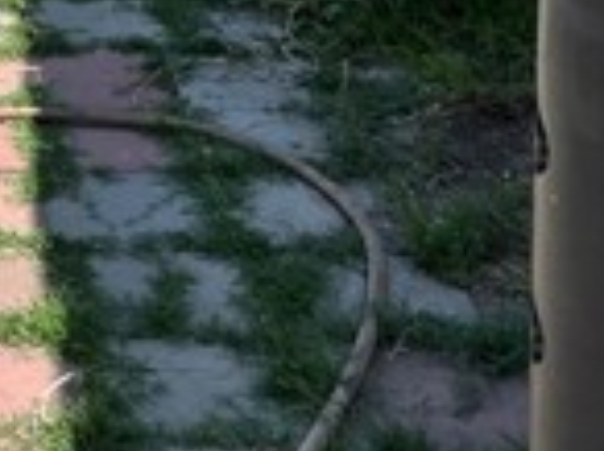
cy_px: -501
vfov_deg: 11.5
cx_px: -368
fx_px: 1986
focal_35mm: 114
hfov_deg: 15.6
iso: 50
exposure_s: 1/2463
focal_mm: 5.1
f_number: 1.6
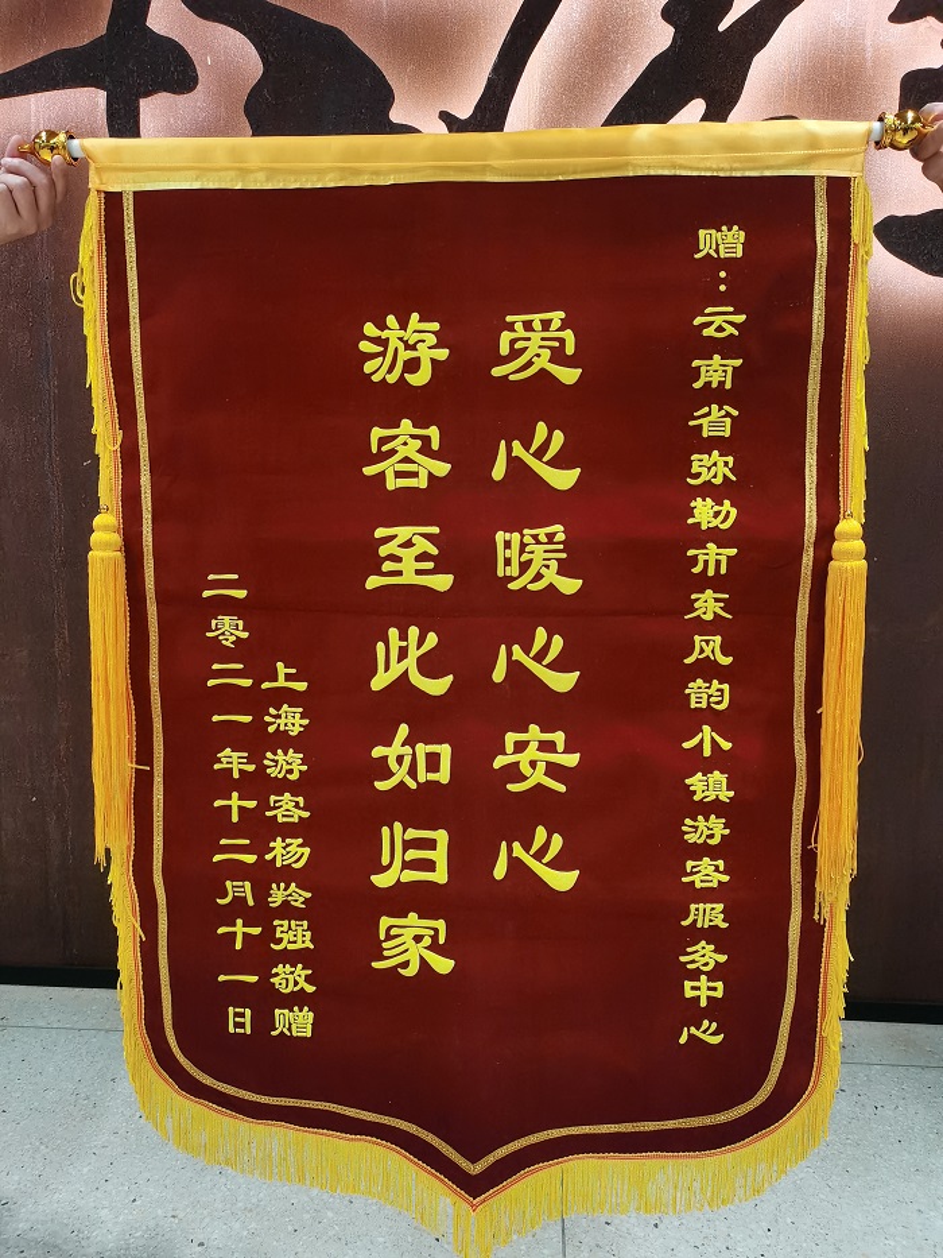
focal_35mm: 26
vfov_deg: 67.3
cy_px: 629
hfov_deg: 53.1
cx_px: 472
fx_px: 944
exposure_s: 1/100
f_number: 1.8
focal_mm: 5.58
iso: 400
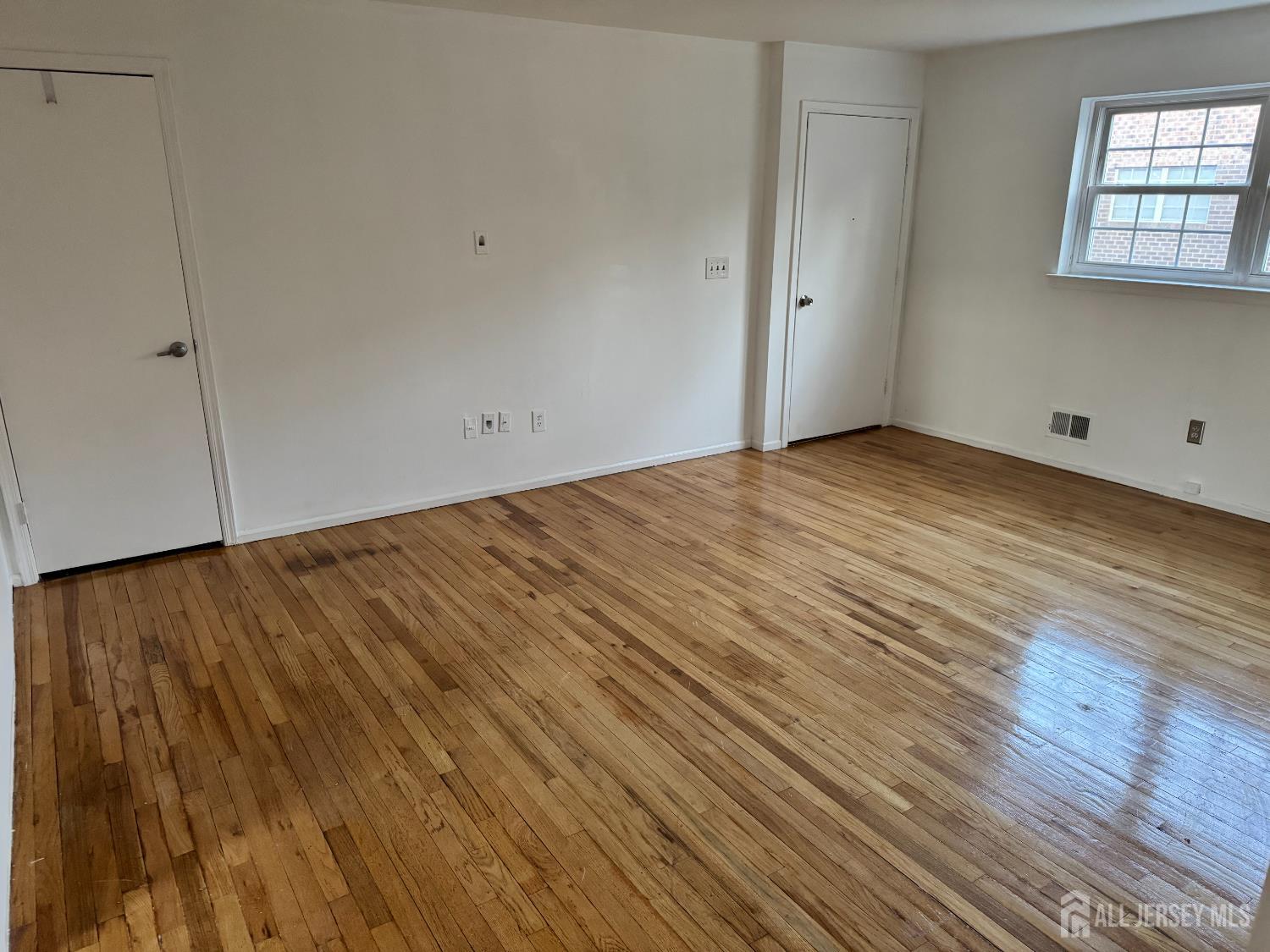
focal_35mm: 24
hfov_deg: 71.6
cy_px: 476
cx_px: 635
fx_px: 881
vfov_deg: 56.8
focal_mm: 6.76
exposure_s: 1/60
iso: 500
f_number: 1.78
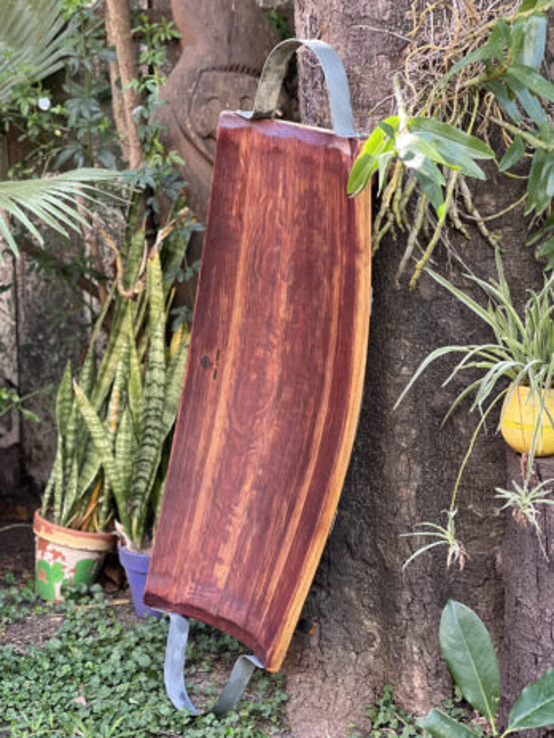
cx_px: 277
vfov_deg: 25.3
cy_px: 369
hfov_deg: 19.1
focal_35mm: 77
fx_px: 1643
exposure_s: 1/101
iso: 250
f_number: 2.8
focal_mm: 9
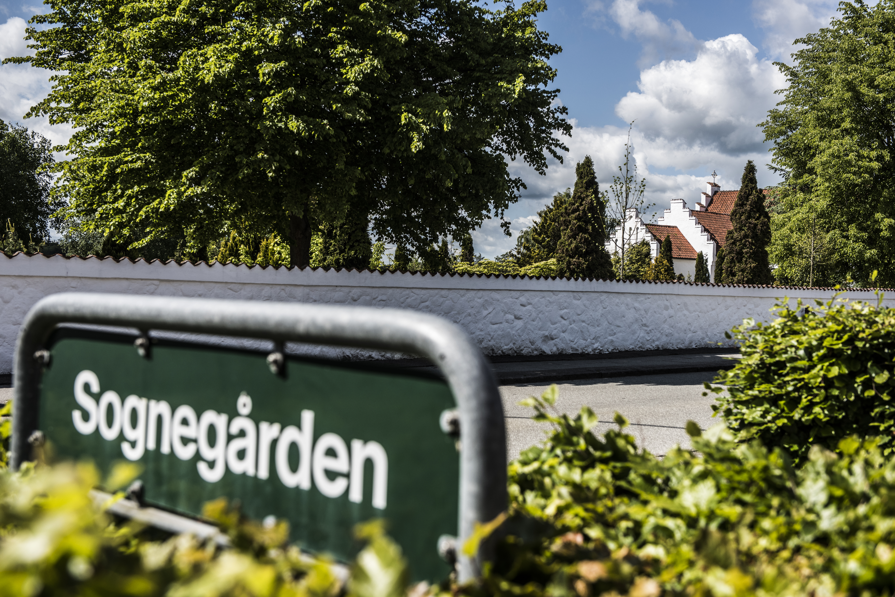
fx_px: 1194
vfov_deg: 28.1
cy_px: 298
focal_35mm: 48
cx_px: 448
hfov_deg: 41.1
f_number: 5
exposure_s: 1/1600
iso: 500
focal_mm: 48
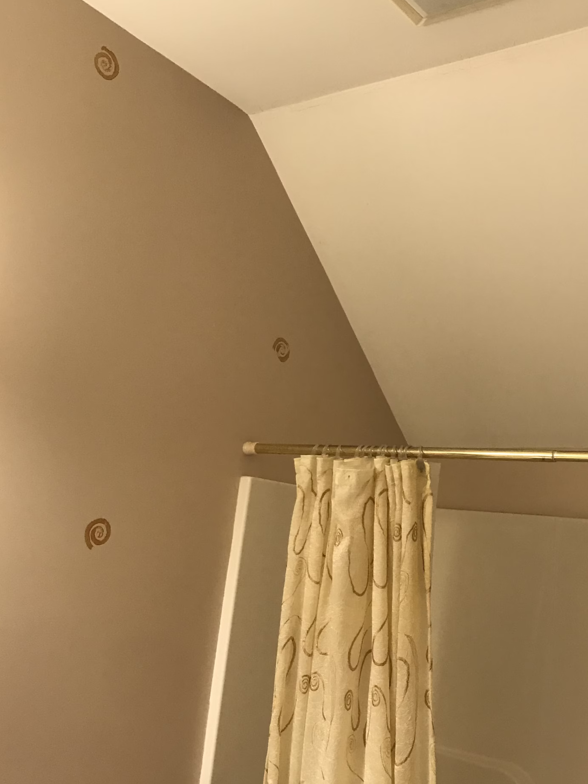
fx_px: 883
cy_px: 409
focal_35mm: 39
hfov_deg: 36.4
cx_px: 402
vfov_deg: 47.9
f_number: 1.8
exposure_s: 1/30
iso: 40
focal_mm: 3.99
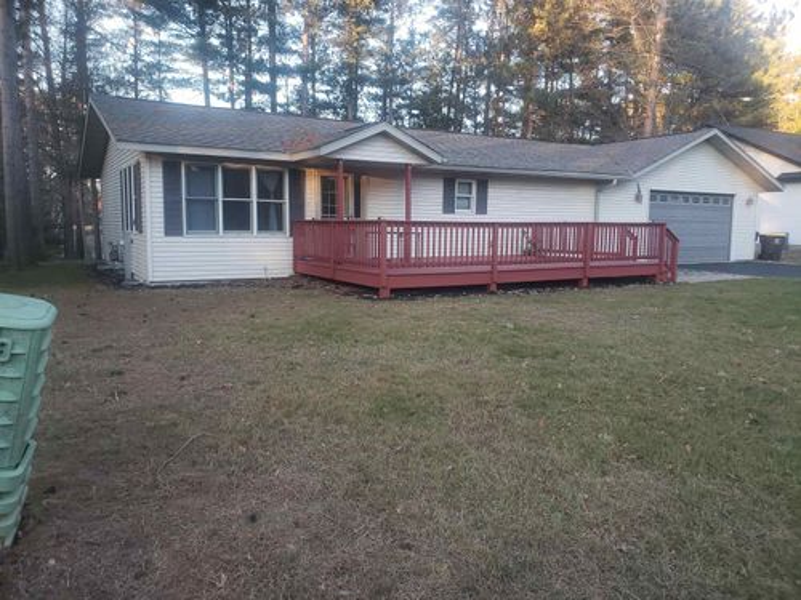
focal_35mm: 26
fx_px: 602
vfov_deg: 53.1
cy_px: 300
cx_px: 400
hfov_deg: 67.3
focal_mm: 4.3
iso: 80
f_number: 2.4
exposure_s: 1/60
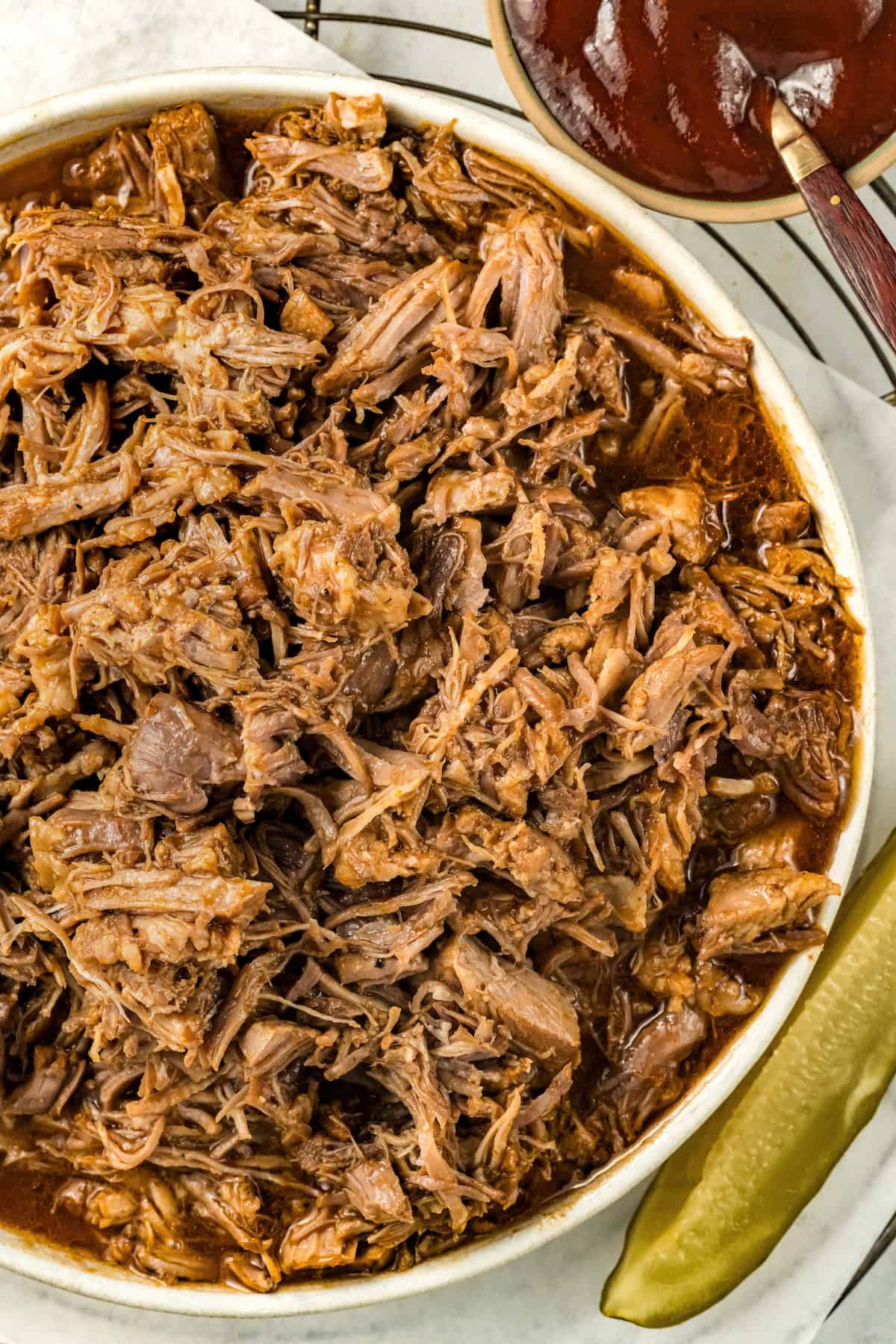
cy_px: 672
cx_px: 448
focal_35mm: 105
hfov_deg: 13.0
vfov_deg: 19.5
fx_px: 3920
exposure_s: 1/200
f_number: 14
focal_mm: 105
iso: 1000
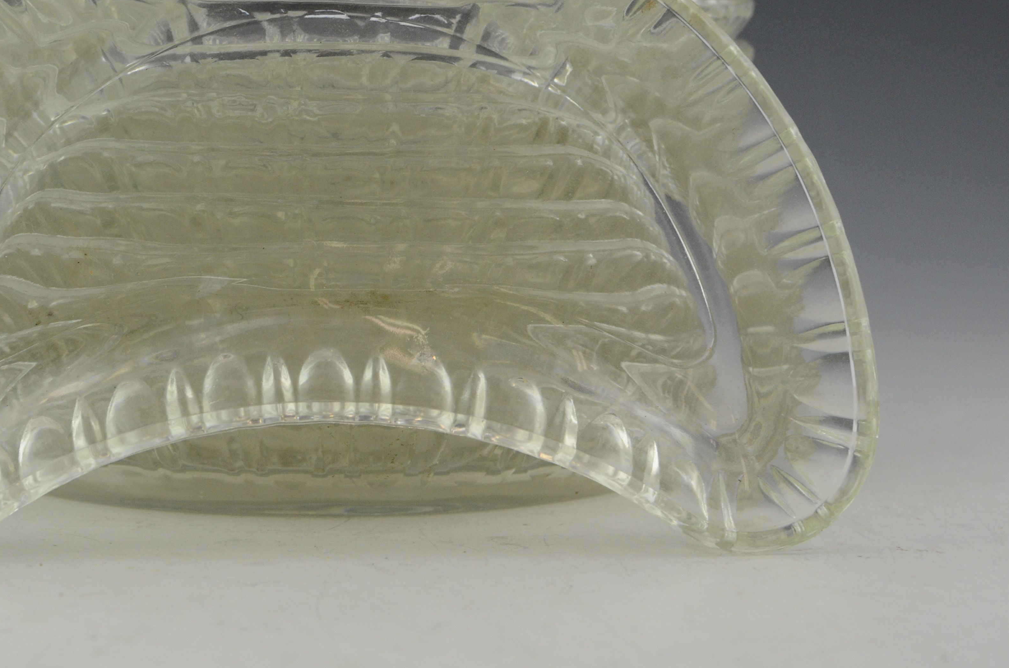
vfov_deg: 16.6
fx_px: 2287
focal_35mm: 82
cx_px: 304
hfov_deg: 24.7
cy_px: 202
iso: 800
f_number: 5
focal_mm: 35
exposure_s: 1/125
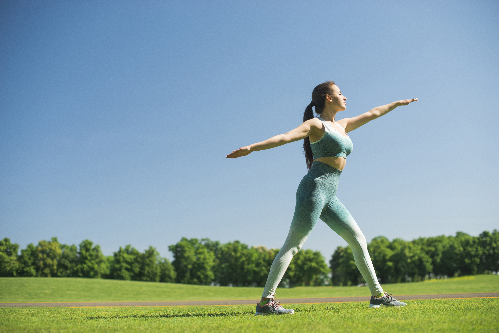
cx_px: 250
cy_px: 166
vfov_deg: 27.0
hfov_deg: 39.6
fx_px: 693
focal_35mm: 50
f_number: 2.8
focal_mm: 50
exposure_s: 1/1600
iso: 320
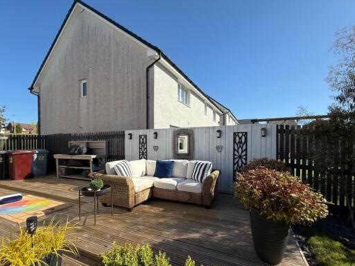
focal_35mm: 16
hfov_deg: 94.5
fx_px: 164
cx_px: 179
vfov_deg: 77.7
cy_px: 149
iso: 50
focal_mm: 2.22
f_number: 2.2
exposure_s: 1/1961
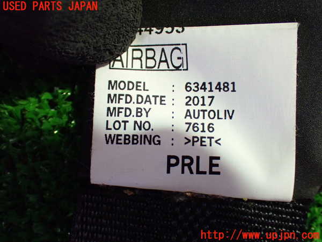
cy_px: 121
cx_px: 161
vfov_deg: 32.9
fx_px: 409
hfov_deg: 42.9
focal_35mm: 44
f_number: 2.9
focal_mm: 7.84
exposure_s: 1/40
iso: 1000
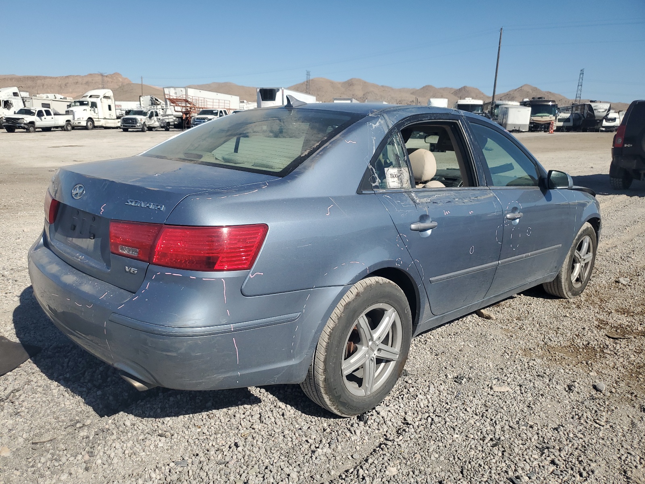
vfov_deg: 53.1
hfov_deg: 67.3
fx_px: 484
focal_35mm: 26
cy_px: 242
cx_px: 322
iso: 50
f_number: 1.5
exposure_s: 1/5000
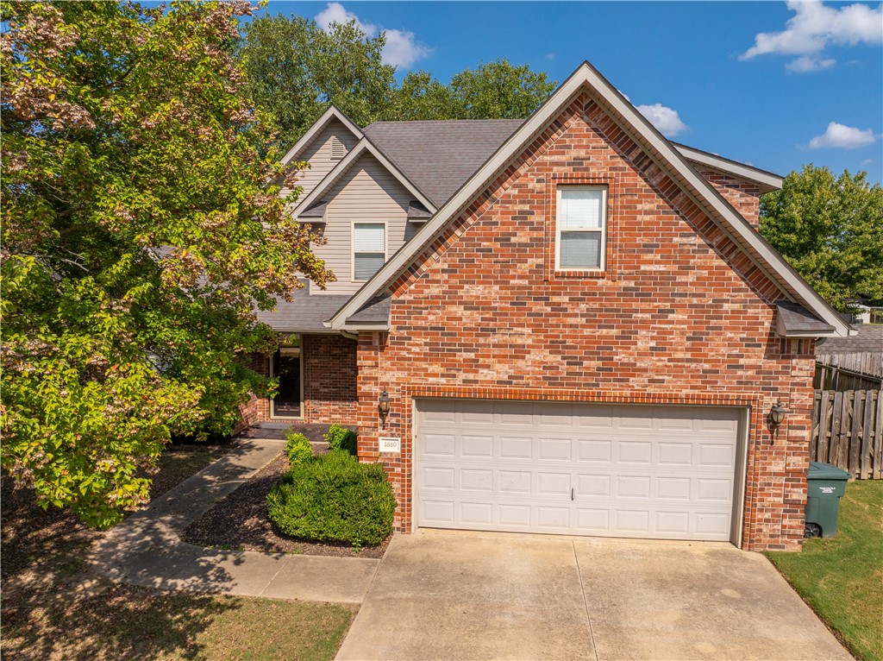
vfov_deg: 56.7
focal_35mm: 24
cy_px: 330
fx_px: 612
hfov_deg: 71.6
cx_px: 442
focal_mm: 12.29
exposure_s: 1/3200
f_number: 2.8
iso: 100
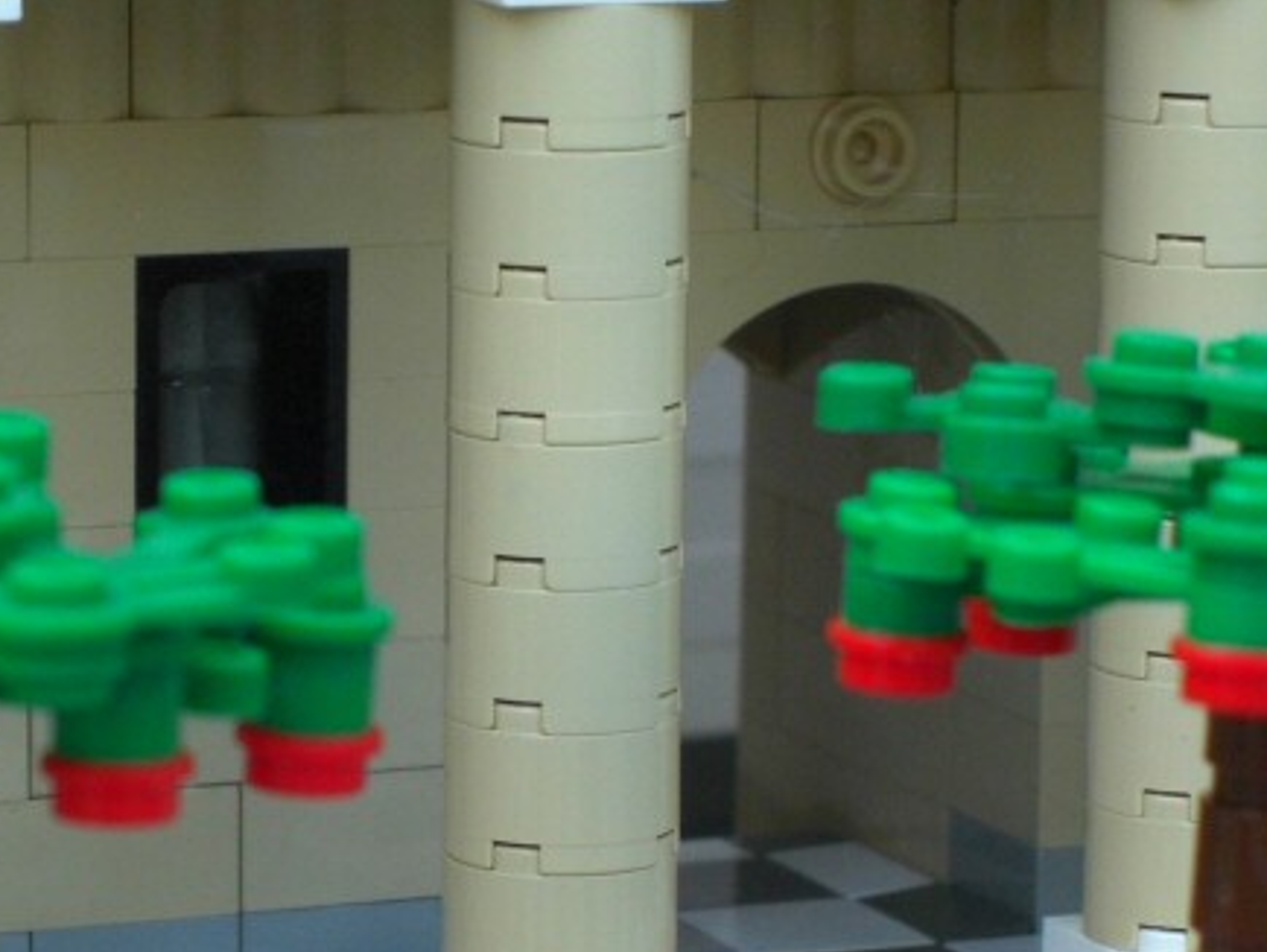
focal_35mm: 210
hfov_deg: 9.4
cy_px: 733
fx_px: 7691
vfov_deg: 7.1
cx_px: 420
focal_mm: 23.7
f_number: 5.1
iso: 400
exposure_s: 1/160
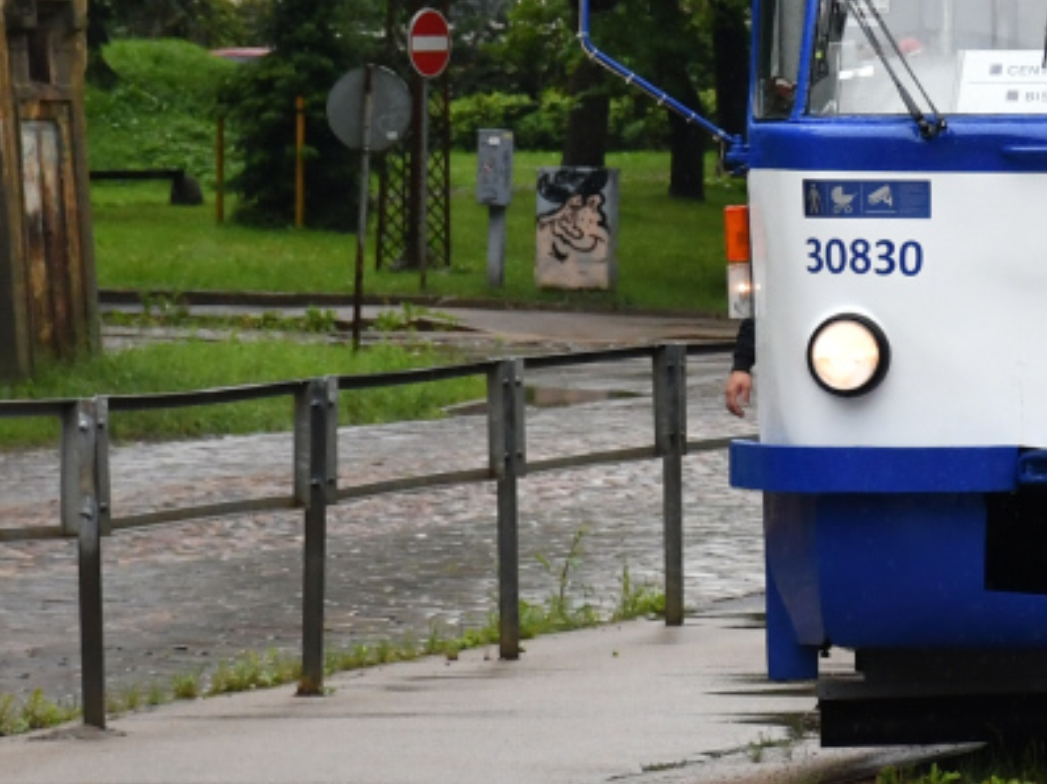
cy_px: -59
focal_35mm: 311
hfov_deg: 6.3
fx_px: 9401
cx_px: 1623
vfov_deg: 4.8
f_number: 5.6
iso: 800
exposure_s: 1/667
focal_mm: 66
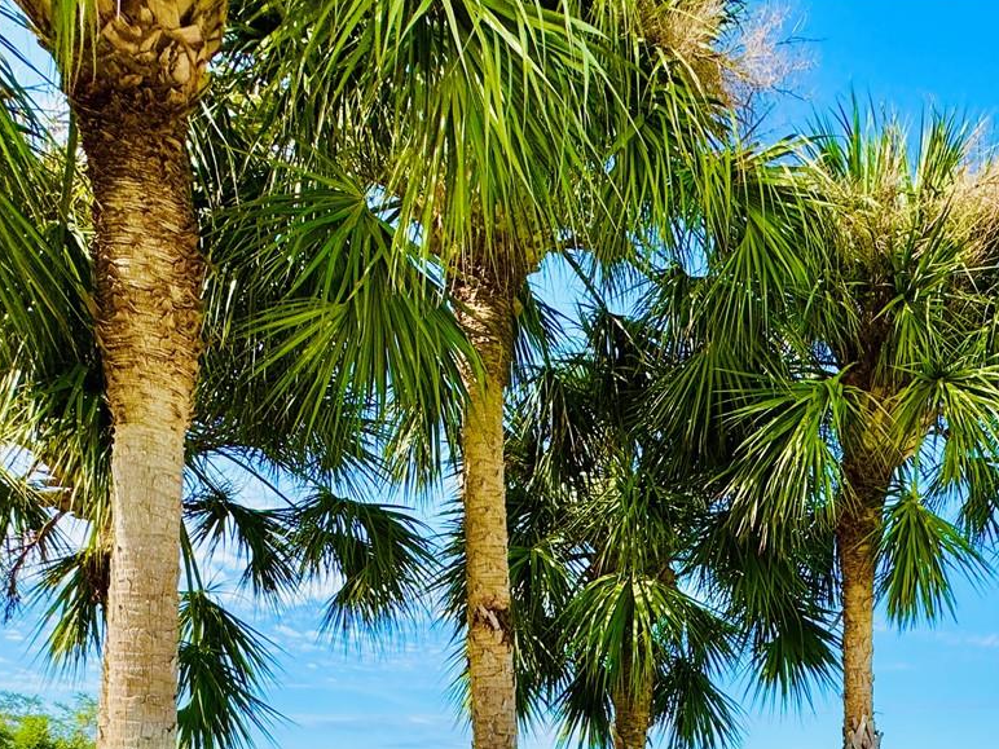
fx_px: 837
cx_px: 668
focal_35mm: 29
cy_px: 766
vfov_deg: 41.3
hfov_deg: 60.2
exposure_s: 1/1449
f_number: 2.2
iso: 50
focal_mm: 2.22
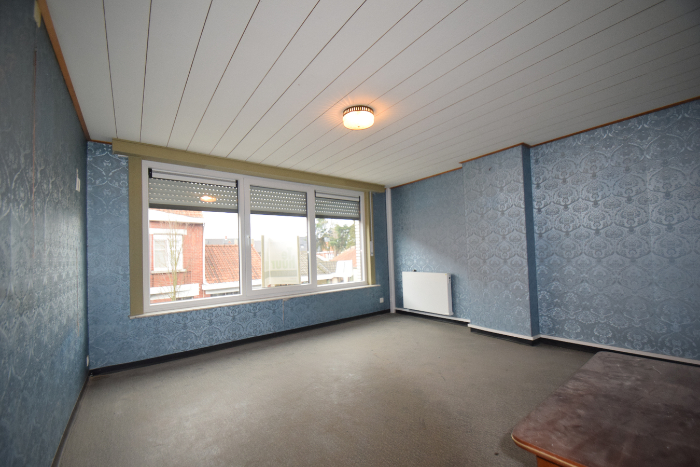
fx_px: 292
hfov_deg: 100.4
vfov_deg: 77.3
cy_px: 234
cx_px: 350
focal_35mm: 15
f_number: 4.5
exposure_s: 1/80
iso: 800
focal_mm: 10
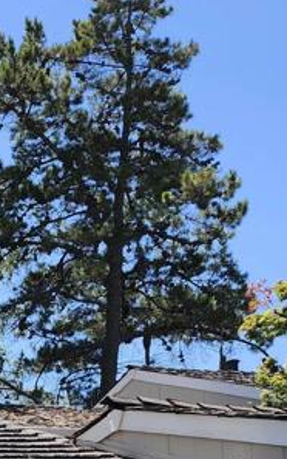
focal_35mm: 84
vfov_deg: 22.5
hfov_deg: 13.5
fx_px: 1050
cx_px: -276
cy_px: 563
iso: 25
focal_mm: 5.54
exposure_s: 1/937
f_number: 1.8
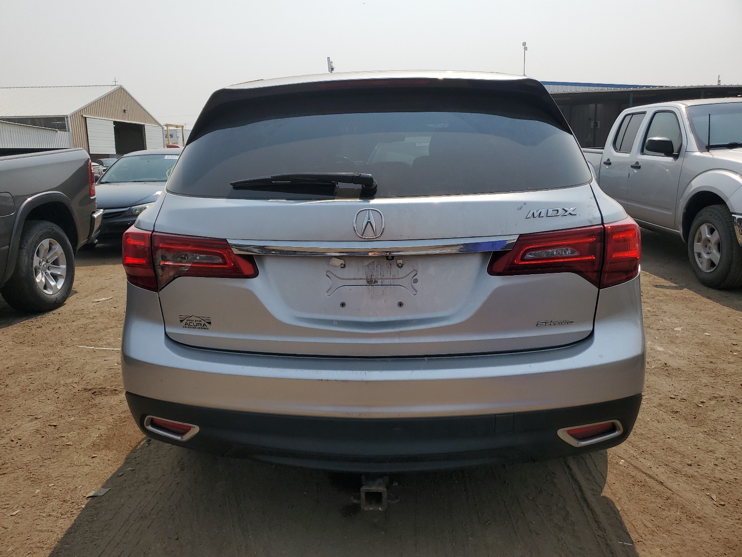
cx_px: 371
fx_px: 557
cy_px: 278
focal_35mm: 26
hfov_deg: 67.3
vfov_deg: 53.1
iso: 50
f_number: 1.5
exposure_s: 1/10000
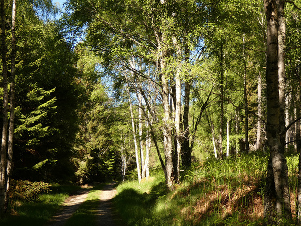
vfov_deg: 20.4
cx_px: 150
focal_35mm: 72
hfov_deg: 27.0
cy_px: 113
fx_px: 626
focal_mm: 12.9
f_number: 4.3
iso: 80
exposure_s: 1/160
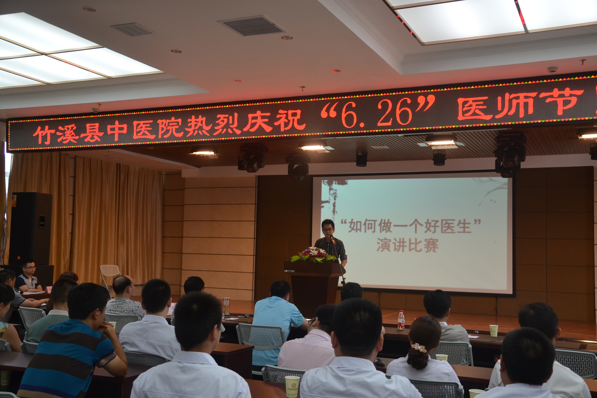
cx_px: 298
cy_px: 199
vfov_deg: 34.2
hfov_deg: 49.6
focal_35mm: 39
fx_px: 647
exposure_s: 1/60
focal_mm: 26
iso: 400
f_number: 4
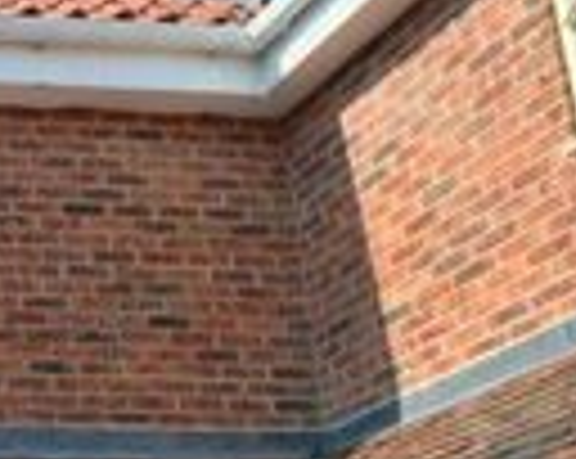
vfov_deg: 19.2
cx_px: -418
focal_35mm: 77
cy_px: 488
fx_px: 1311
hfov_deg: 19.5
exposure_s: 1/250
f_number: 8
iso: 200
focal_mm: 10
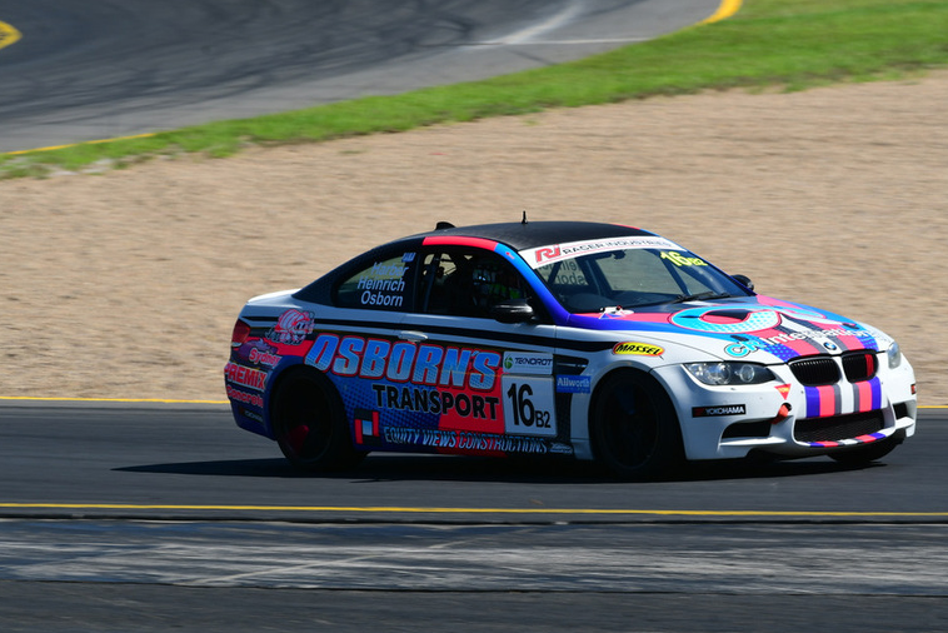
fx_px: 10010
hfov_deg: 5.4
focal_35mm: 380
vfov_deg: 3.6
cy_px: 319
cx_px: 473
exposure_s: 1/250
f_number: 11
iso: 160
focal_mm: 240
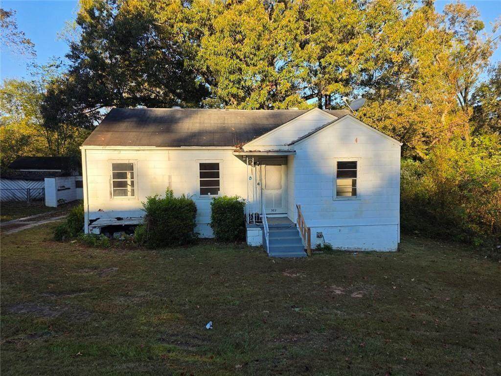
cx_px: 250
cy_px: 188
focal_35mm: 23
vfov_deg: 58.9
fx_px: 333
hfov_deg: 73.9
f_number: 1.7
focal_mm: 6.3
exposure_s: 1/2082
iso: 80
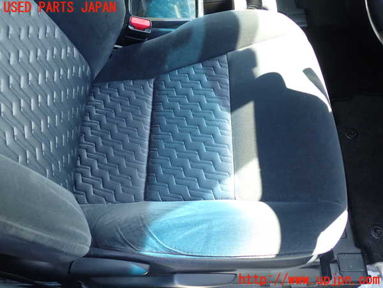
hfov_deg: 60.0
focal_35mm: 30
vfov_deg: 46.8
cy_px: 144
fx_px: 332
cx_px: 192
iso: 200
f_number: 2.3
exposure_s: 1/60
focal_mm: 5.4
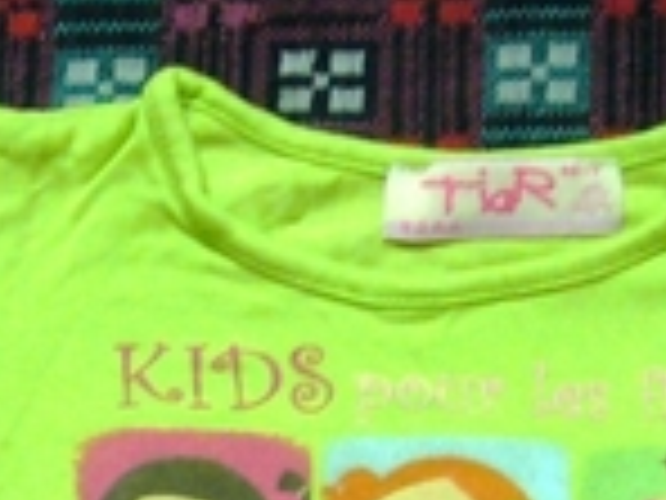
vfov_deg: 15.9
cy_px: 757
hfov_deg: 22.9
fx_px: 1635
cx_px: 432
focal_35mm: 85
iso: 200
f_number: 2.8
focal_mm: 4.6
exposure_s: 1/15
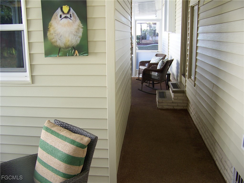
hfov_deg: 51.4
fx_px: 254
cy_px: 92
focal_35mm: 36
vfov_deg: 39.7
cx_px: 122
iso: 64
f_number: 2.8
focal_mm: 5.85
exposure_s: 1/50
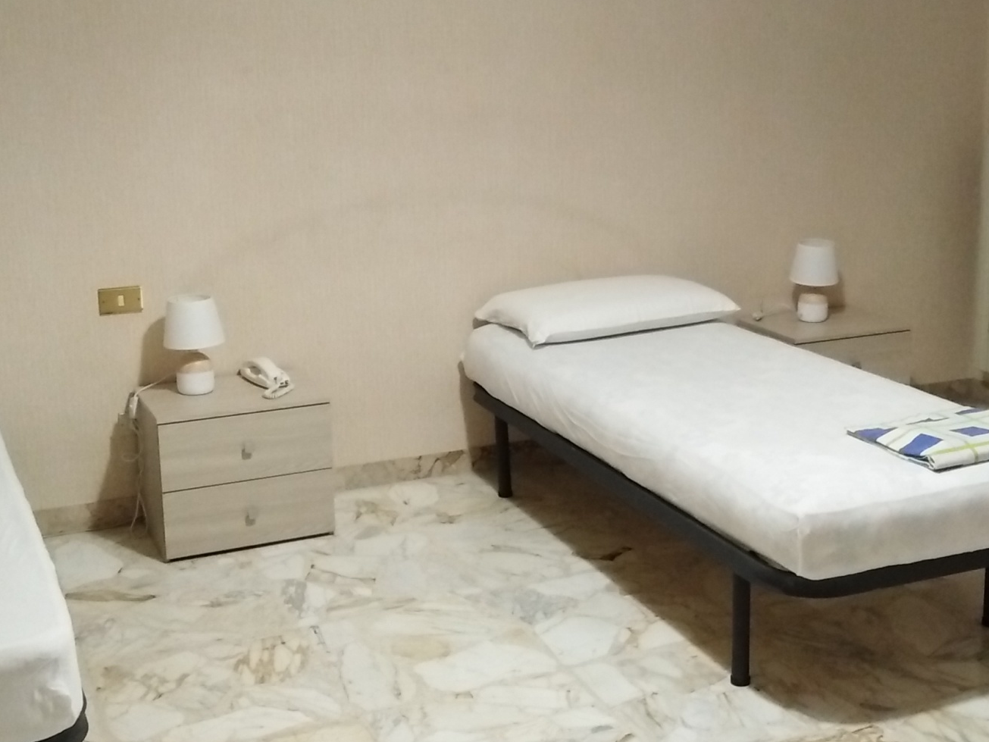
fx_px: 1457
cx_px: 556
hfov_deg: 37.4
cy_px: 322
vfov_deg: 28.5
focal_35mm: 51
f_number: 2.2
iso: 536
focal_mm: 3.46
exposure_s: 1/20
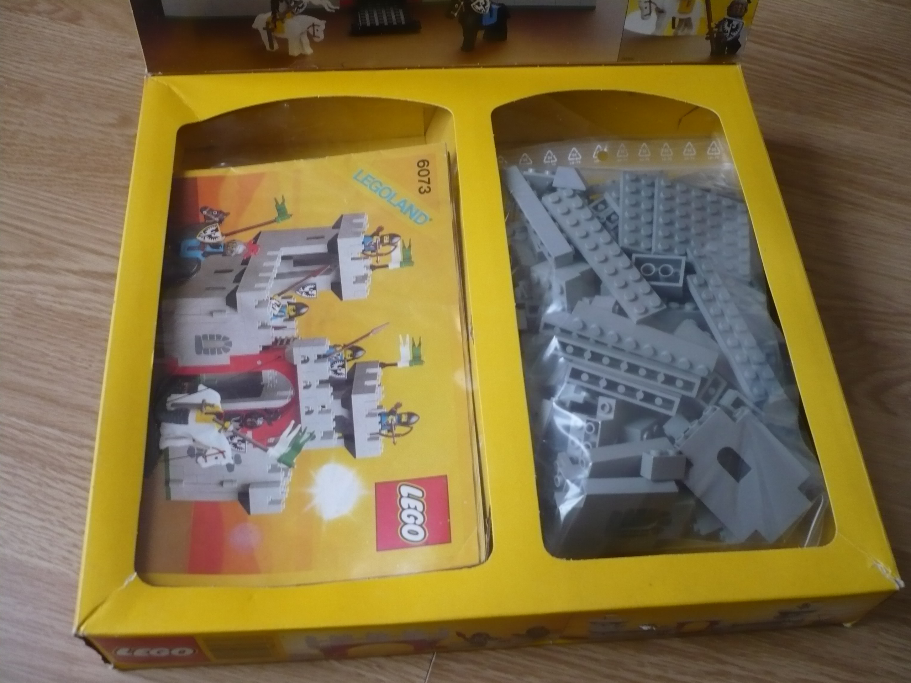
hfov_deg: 52.6
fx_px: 921
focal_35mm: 35
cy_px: 342
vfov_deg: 40.7
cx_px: 456
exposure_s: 1/30
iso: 200
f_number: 2.8
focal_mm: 5.8
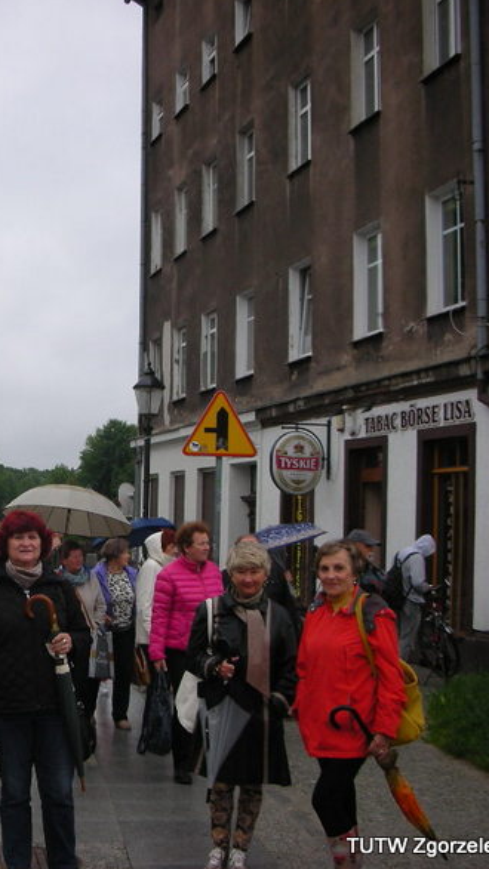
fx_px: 1199
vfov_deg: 39.9
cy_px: 438
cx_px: -56
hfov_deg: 21.8
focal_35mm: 52
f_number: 3
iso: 50
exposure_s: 1/373
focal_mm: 5.8
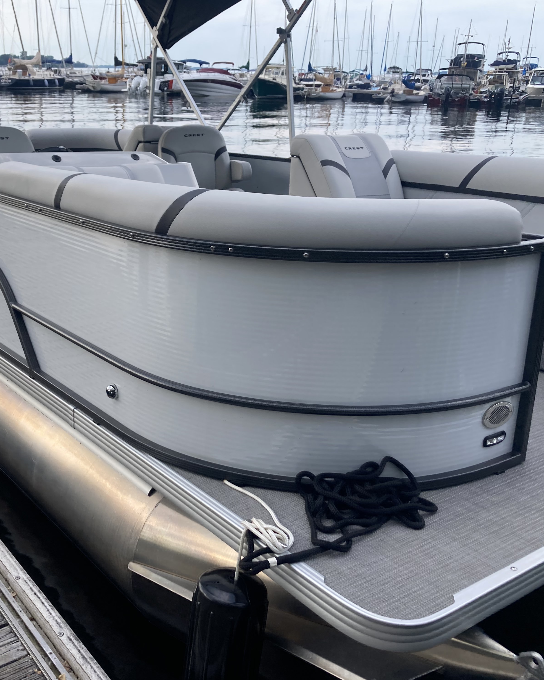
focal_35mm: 37
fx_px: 745
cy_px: 338
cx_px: 181
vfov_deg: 49.1
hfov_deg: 39.7
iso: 20
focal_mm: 3.99
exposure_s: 1/558
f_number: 1.8
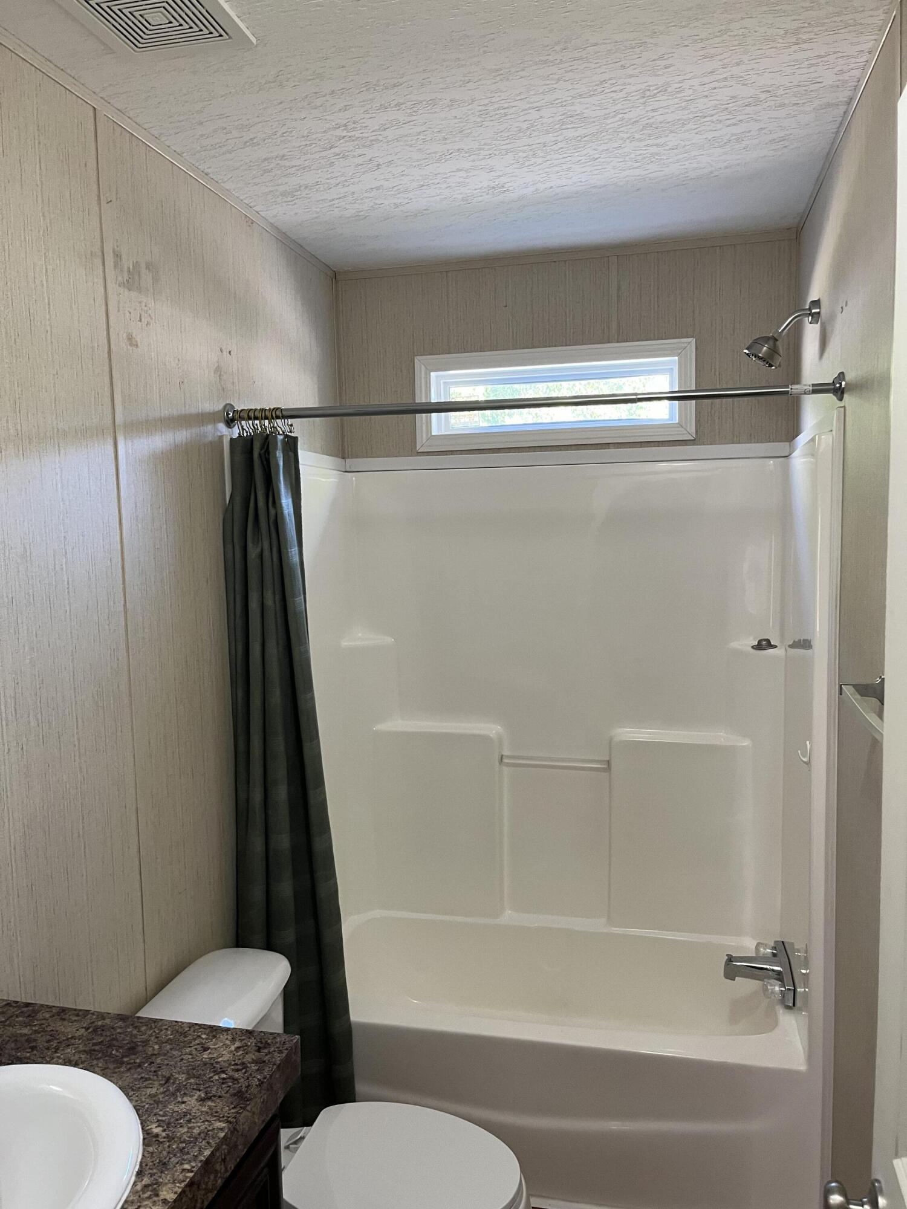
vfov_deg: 67.3
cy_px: 604
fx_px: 908
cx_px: 454
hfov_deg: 53.1
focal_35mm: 26
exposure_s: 1/60
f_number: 1.6
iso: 160
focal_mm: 5.1
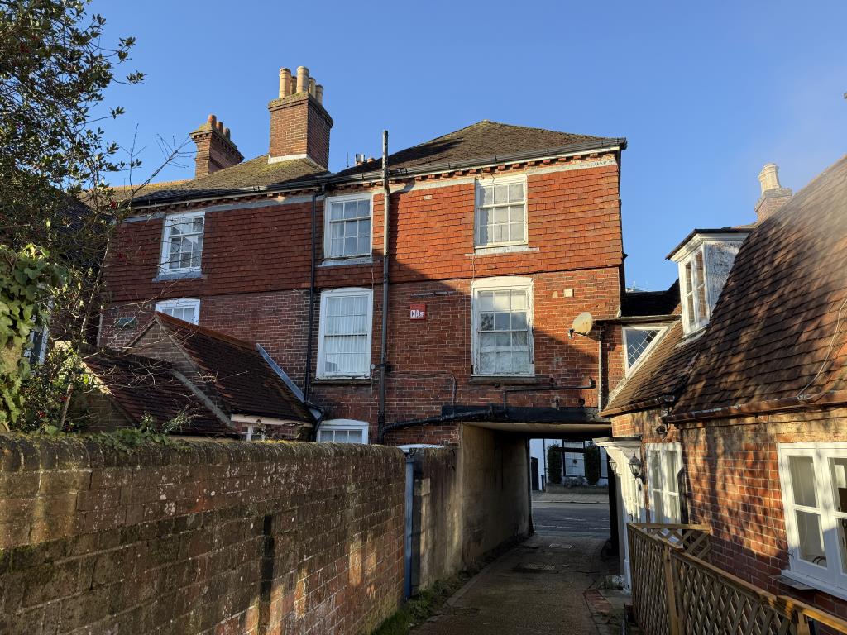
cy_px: 318
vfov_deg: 56.8
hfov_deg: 71.6
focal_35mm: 24
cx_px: 424
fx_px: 587
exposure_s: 1/1192
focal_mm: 6.76
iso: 80
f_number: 1.78
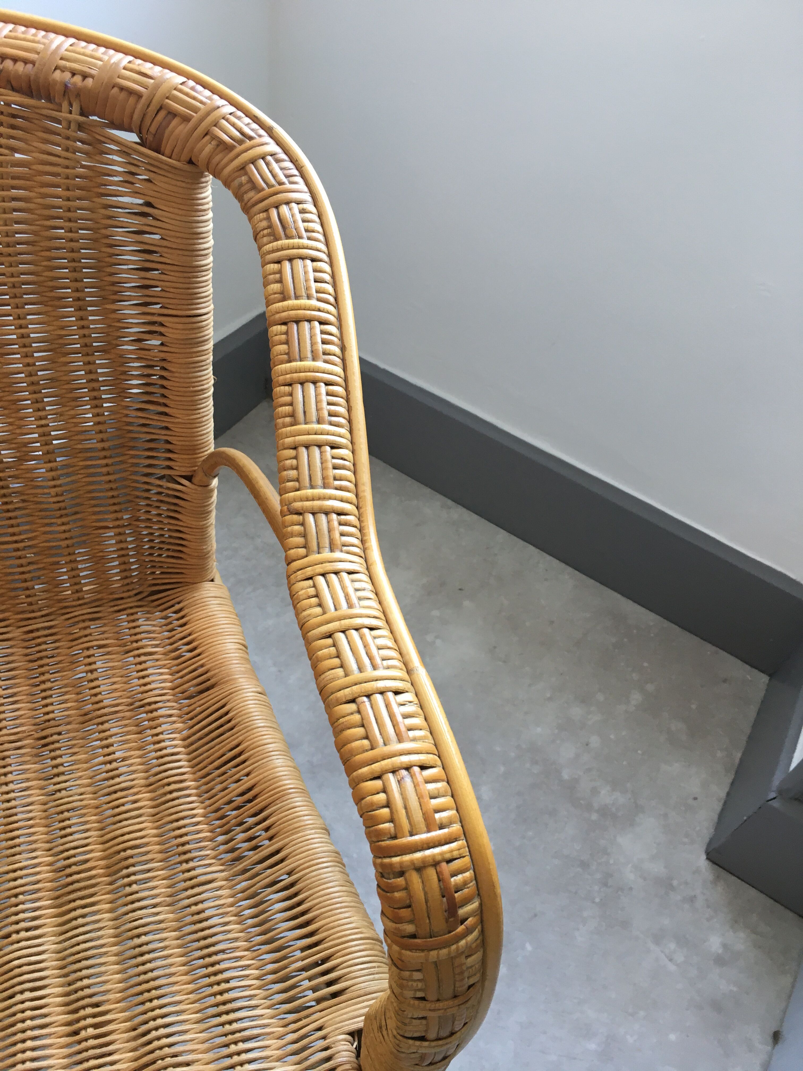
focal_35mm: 29
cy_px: 536
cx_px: 402
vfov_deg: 61.7
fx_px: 897
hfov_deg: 48.2
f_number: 2.2
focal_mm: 4.15
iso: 80
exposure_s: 1/33
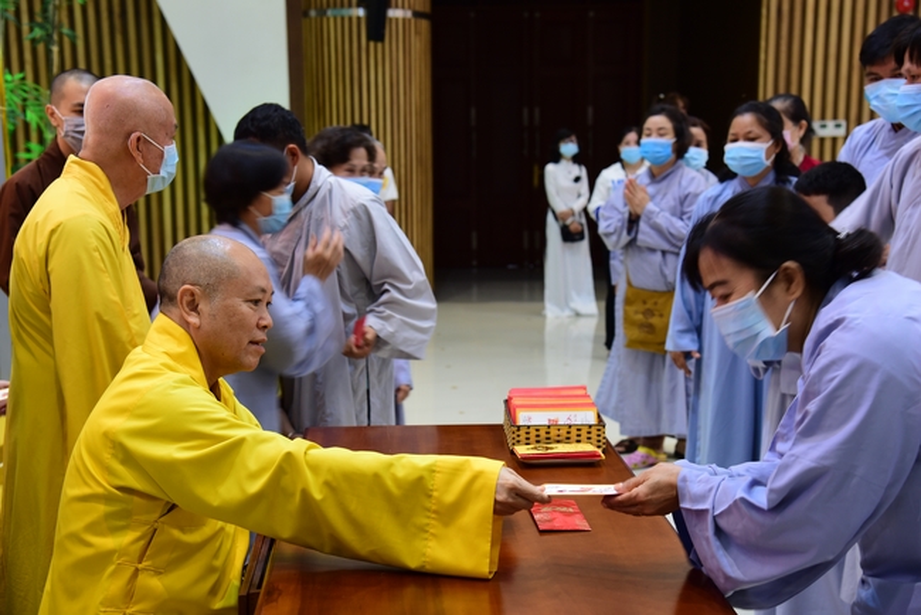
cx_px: 460
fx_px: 1408
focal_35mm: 55
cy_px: 308
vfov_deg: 24.6
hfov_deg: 36.2
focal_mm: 55
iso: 1000
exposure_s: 1/40
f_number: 5
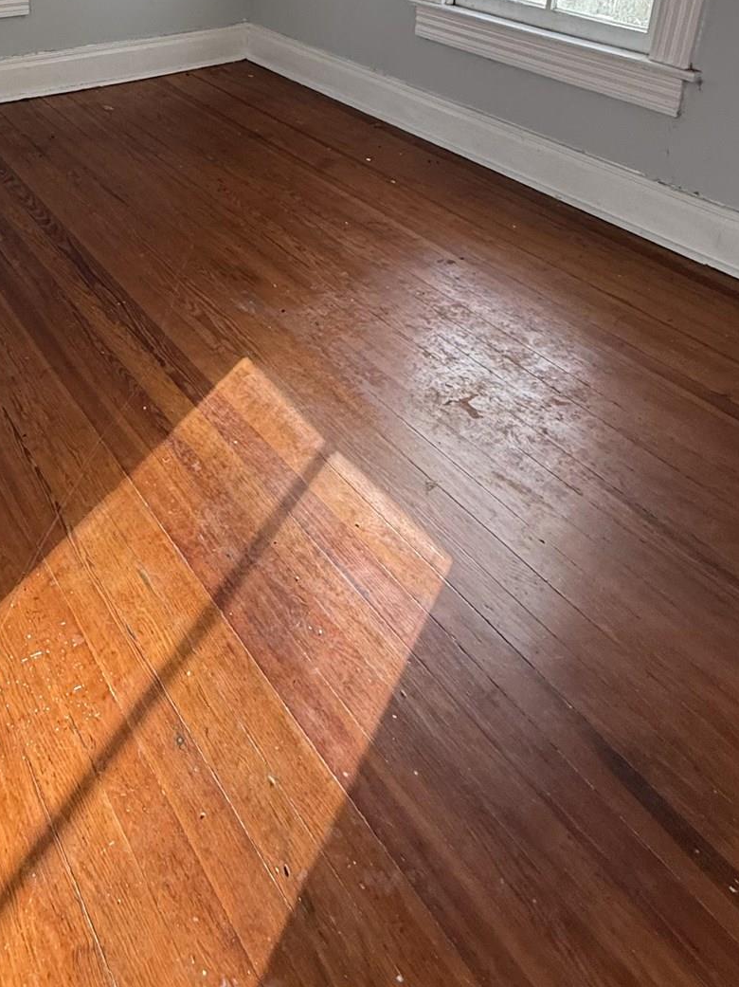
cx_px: 97
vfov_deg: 51.8
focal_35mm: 31
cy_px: 108
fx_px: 883
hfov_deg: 42.3
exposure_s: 1/99
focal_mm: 2.22
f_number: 2.2
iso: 125
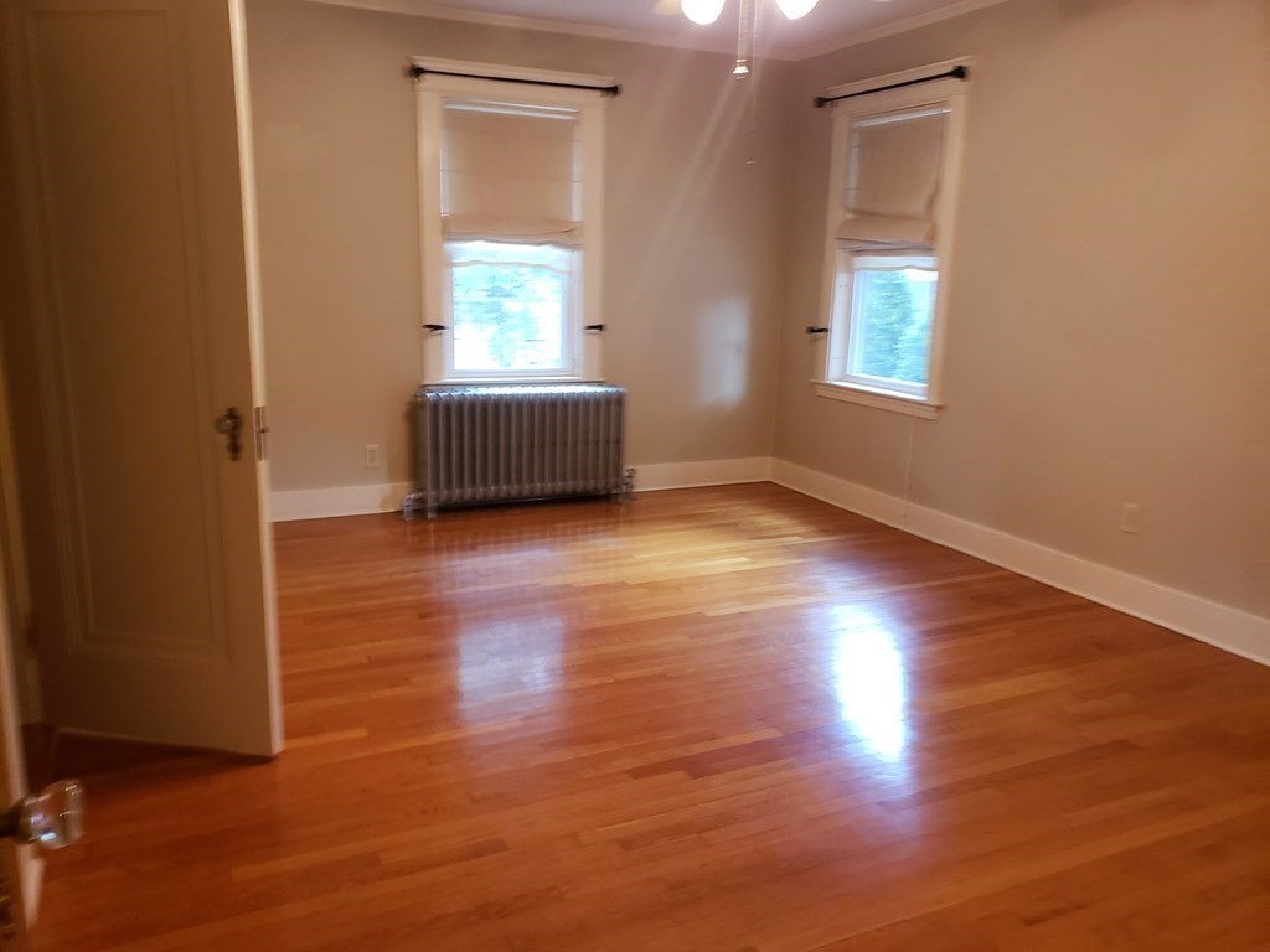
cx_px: 635
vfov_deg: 53.1
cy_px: 476
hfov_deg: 67.3
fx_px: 954
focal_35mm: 26
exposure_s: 1/17
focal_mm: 4.3
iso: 250
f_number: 2.4
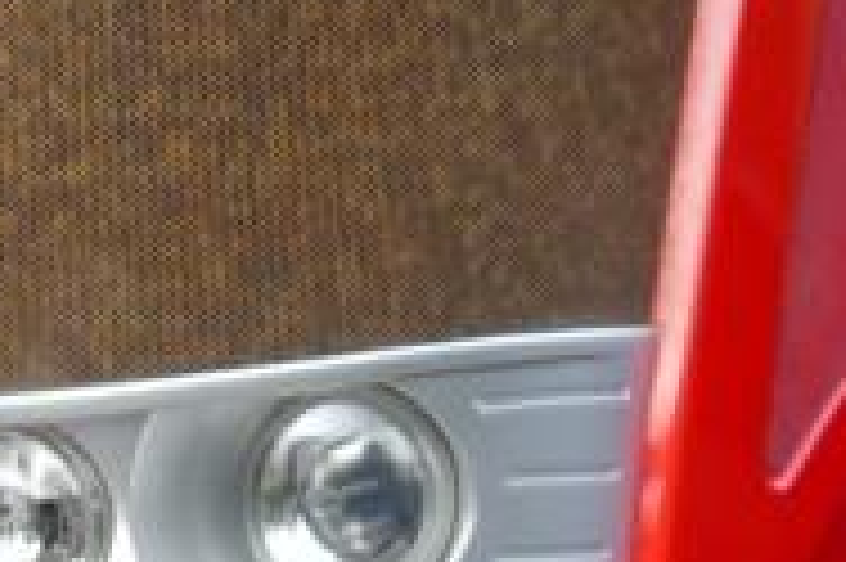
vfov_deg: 7.9
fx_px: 3733
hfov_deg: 12.5
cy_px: 1385
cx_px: -270
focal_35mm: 159
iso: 160
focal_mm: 14
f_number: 3.5
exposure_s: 1/60
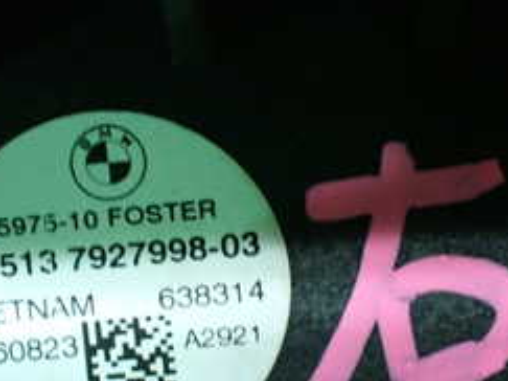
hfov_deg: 26.3
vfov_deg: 19.7
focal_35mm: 74
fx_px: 1085
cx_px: 230
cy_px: 285
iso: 800
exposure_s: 1/40
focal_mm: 5.4
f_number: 2.3
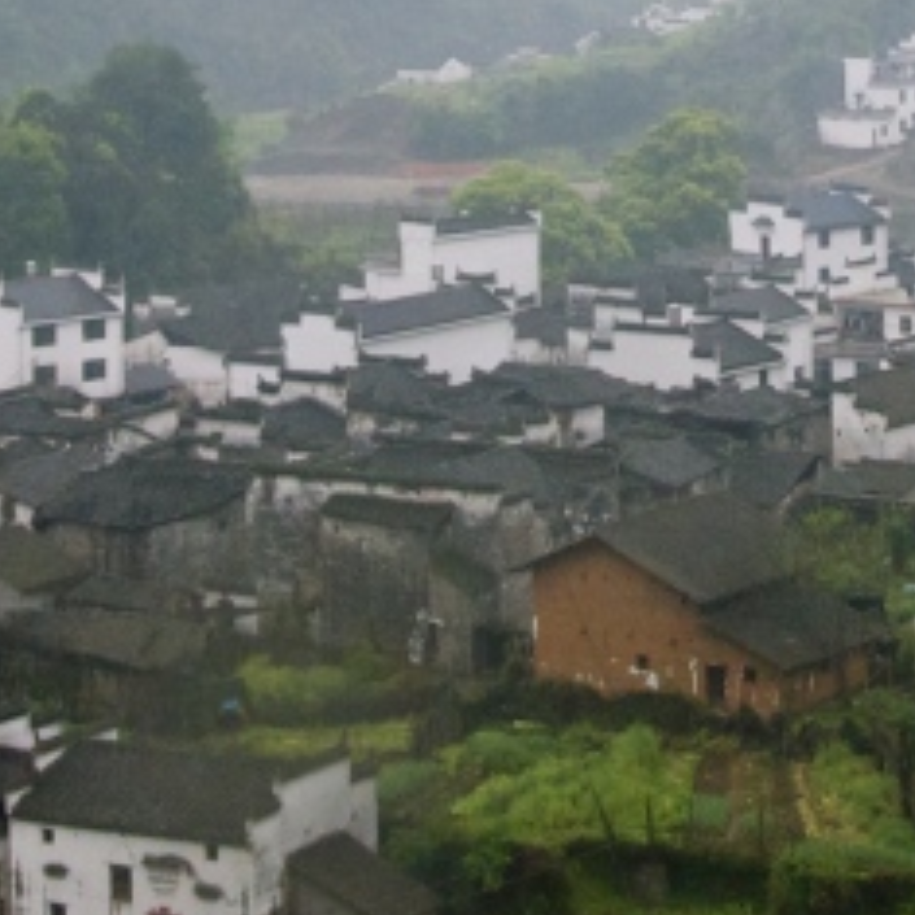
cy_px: -218
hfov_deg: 13.1
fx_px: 3977
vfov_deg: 12.8
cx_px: 716
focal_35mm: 133
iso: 2000
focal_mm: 24
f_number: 7.1
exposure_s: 1/60
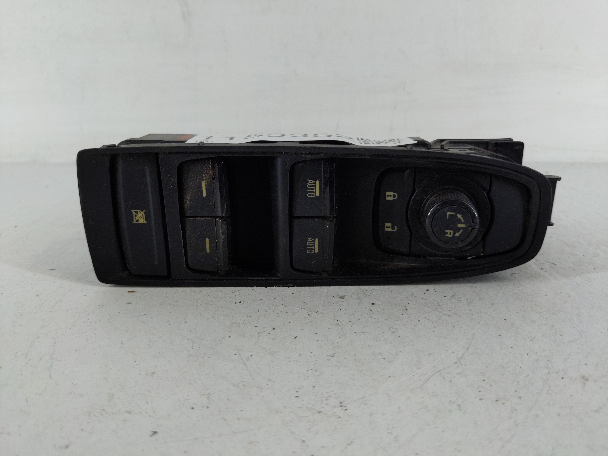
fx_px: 439
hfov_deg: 69.4
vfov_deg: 54.9
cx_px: 304
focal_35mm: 25
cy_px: 228
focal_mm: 4.38
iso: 63
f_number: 1.73
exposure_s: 1/125
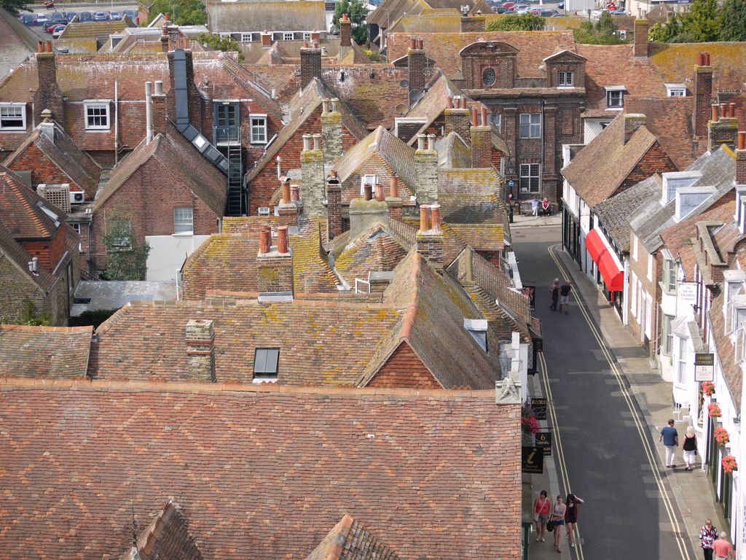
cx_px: 373
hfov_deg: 21.8
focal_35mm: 90
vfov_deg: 16.4
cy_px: 280
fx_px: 1940
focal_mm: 45
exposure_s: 1/320
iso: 100
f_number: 6.3
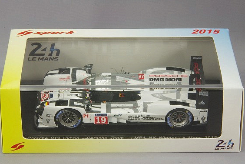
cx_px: 119
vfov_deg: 10.8
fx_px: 865
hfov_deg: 16.1
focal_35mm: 127
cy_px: 86
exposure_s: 1/1.67
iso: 400
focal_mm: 75
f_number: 32
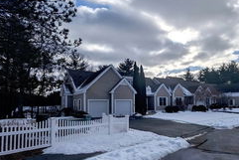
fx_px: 146
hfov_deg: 77.3
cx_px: 148
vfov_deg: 56.8
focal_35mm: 22
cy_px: 96
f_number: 1.7
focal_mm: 2.02
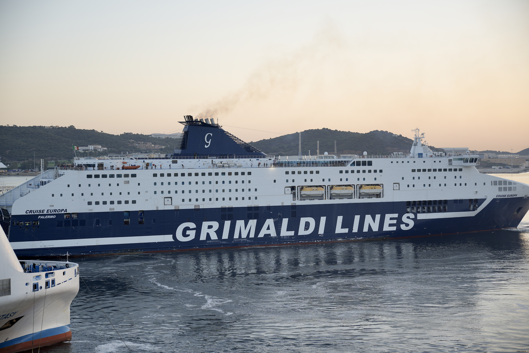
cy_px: 176
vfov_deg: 21.6
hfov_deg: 31.9
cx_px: 264
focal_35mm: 63
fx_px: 926
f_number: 4
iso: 100
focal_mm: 63
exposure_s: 1/125
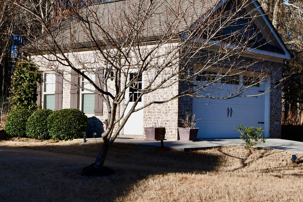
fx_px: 497
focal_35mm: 59
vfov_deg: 22.9
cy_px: 66
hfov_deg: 33.8
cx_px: 189
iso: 140
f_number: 8
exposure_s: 1/250
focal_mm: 24
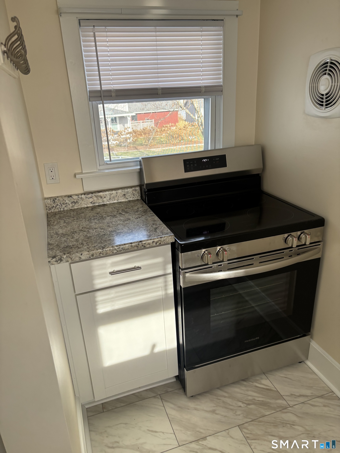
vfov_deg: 67.3
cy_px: 226
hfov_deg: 53.1
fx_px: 340
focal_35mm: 26
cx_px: 170
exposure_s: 1/121
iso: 50
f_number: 1.6
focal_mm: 5.96
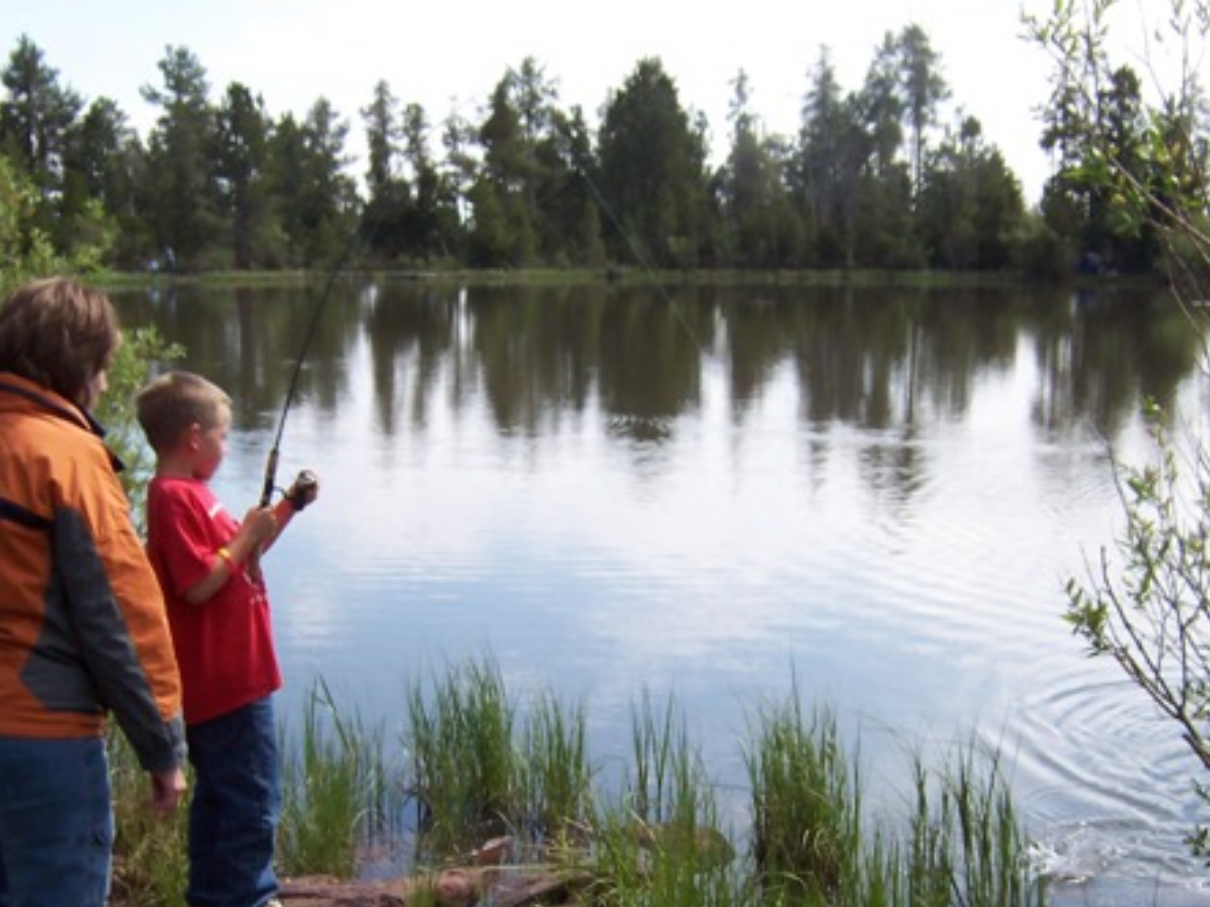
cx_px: 604
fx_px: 1817
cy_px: 653
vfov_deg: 27.7
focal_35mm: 52
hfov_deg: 36.8
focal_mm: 5.6
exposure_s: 1/500
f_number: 4
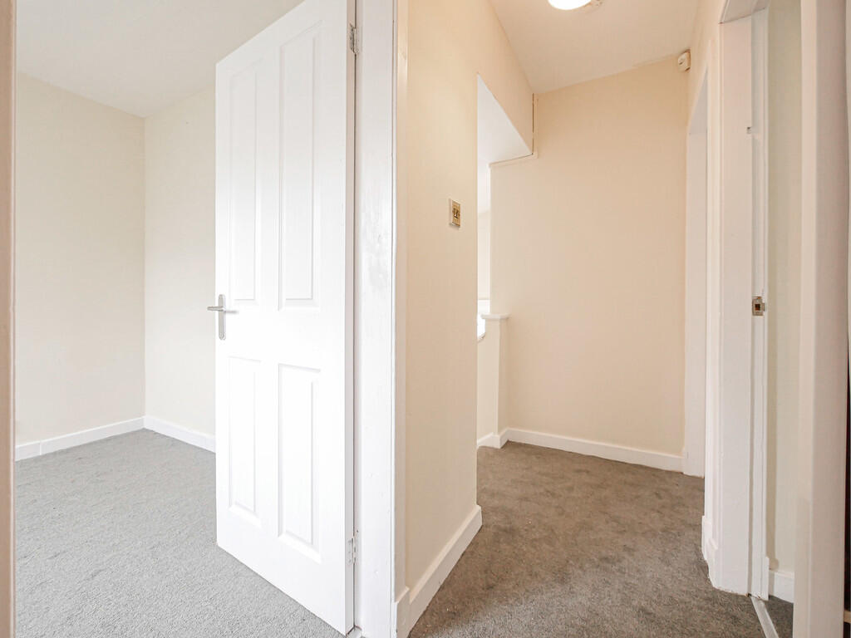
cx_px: 426
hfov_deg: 102.1
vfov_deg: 85.7
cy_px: 319
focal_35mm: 14
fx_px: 344
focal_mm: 7
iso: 1250
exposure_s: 1/60
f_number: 4
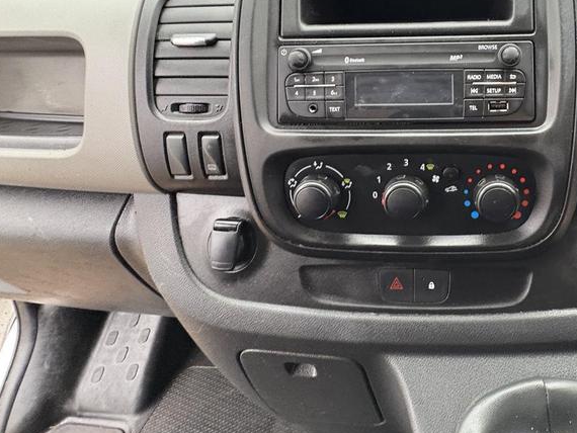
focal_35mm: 22
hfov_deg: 70.2
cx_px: 446
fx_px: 367
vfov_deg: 57.9
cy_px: 106
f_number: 2.2
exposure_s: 1/60
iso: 640
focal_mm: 2.22
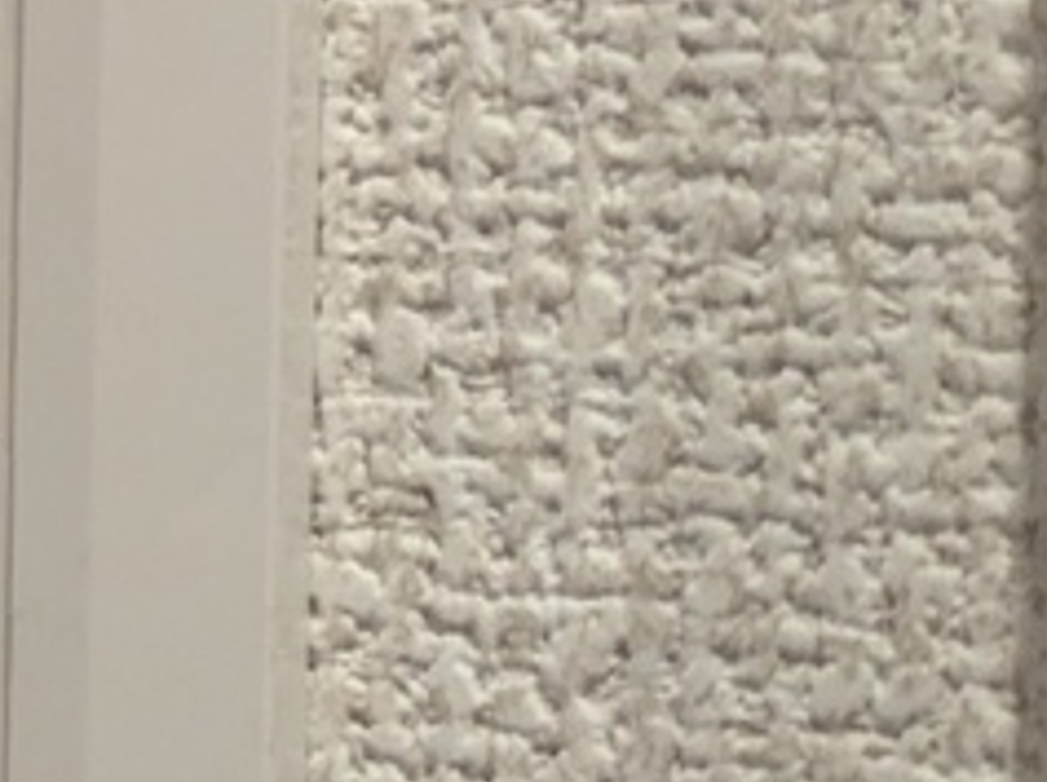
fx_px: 6251
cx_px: -654
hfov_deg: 9.2
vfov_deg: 7.1
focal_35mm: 207
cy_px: -22
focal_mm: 5.43
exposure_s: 1/283
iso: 45
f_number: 1.89
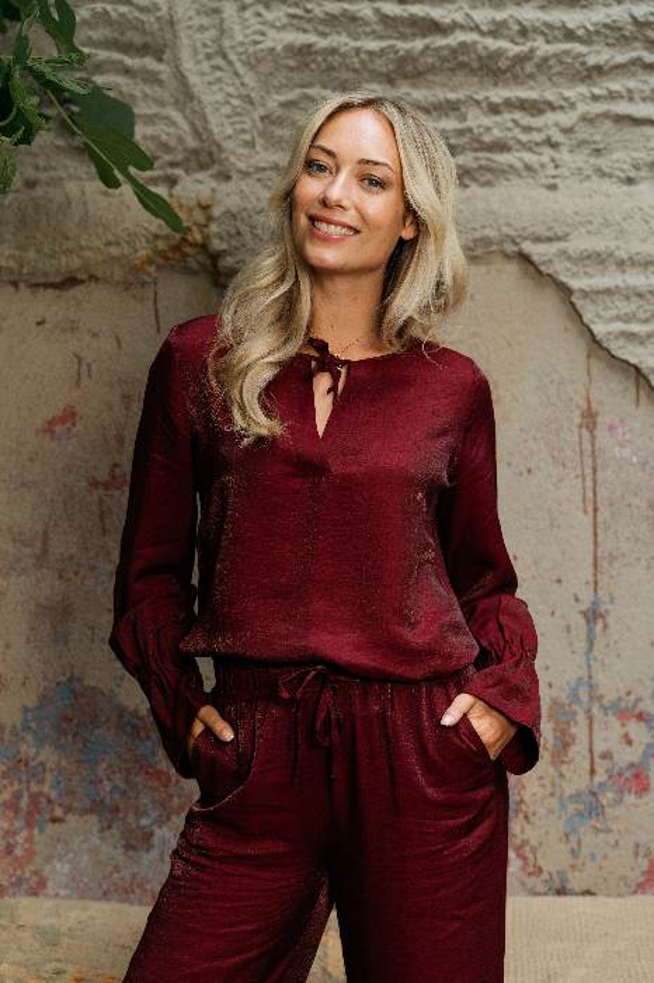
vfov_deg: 30.5
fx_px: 1800
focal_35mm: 66
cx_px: 327
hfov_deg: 20.6
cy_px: 492
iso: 640
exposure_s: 1/200
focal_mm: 66
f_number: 4.5
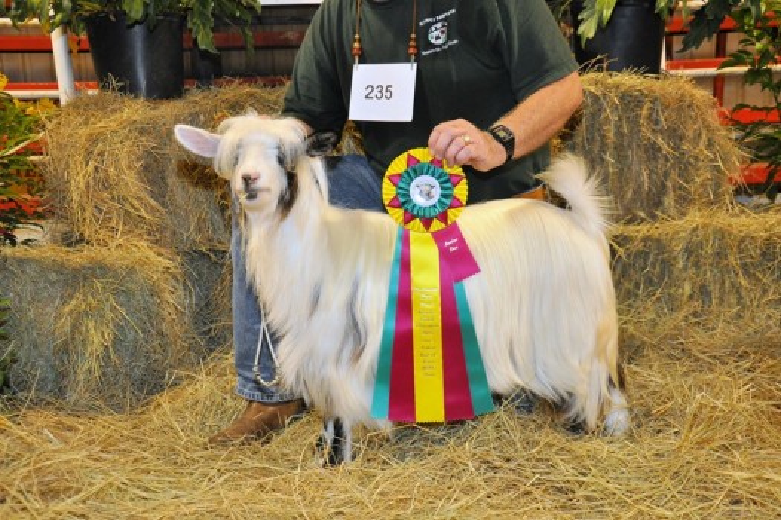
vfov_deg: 29.8
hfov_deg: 43.6
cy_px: 260
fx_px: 976
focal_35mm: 45
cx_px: 390
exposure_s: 1/60
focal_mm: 30
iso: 800
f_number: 4.2
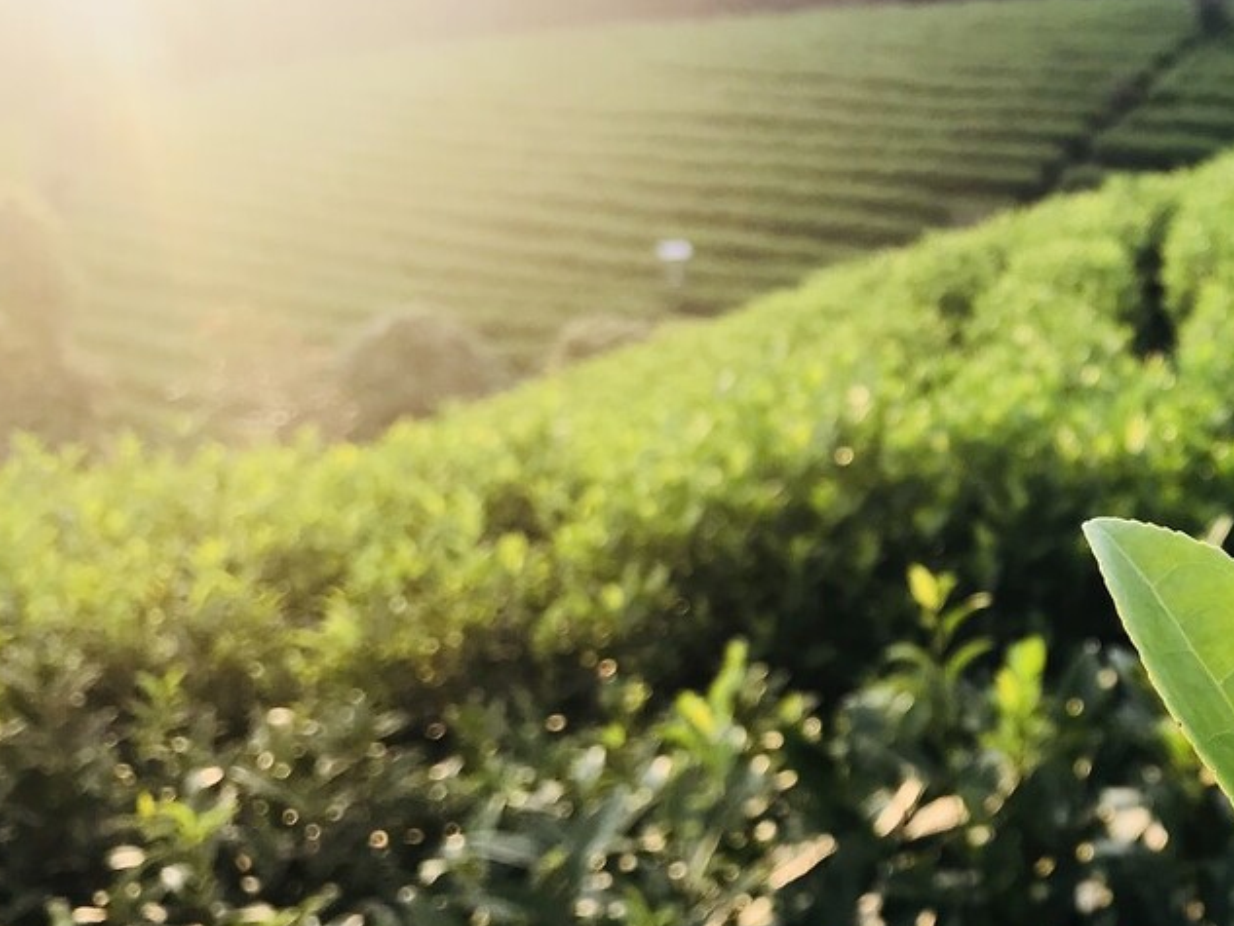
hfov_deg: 33.9
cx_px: 1148
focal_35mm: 53
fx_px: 1890
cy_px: 423
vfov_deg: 27.5
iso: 20
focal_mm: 3.99
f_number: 1.8
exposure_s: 1/254
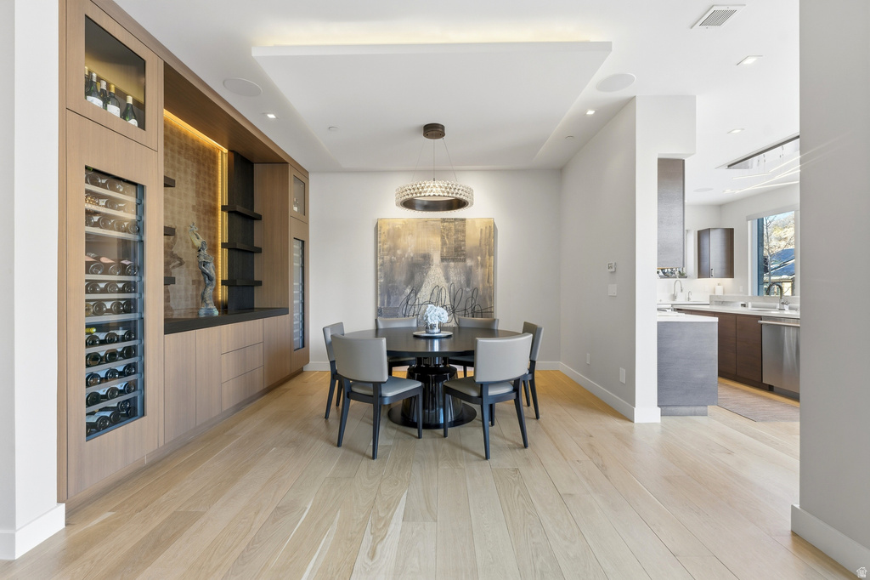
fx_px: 362
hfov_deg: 100.4
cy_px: 290
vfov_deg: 77.3
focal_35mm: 15
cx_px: 435
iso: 400
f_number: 6.3
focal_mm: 15
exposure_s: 1/1600
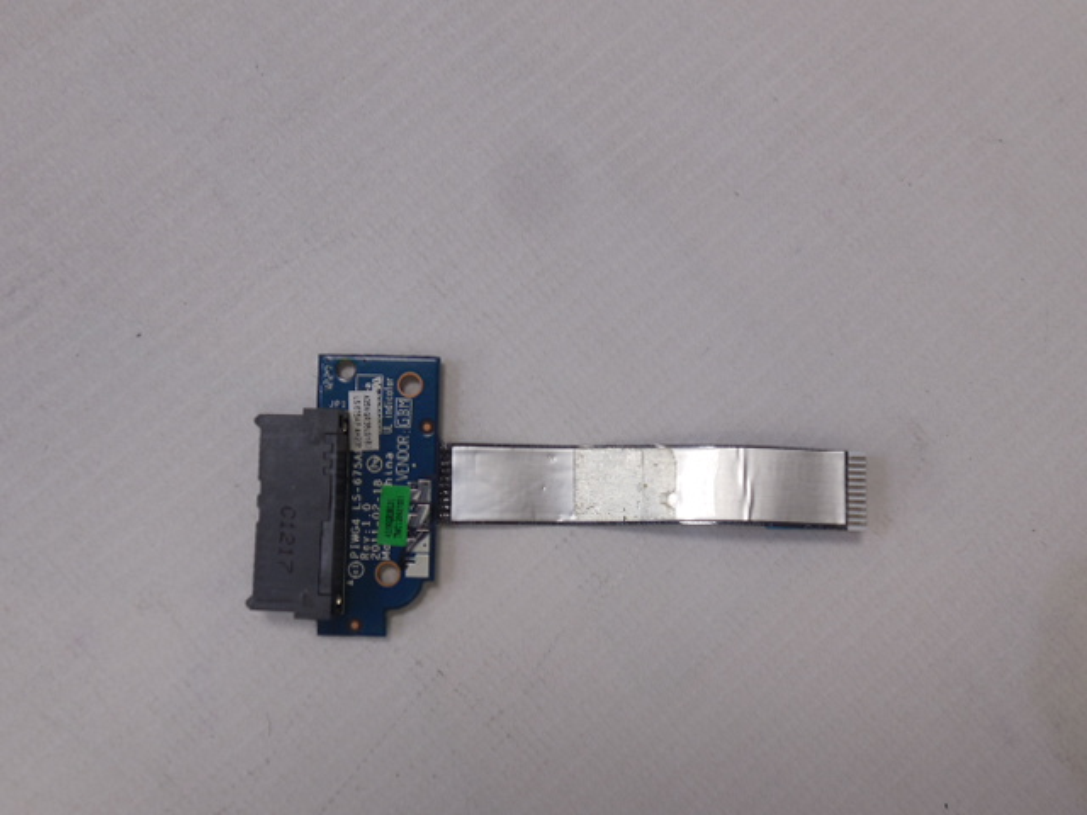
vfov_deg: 37.7
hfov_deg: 49.0
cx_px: 544
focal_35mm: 38
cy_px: 408
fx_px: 1193
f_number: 4.2
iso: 180
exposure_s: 1/30
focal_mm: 6.8
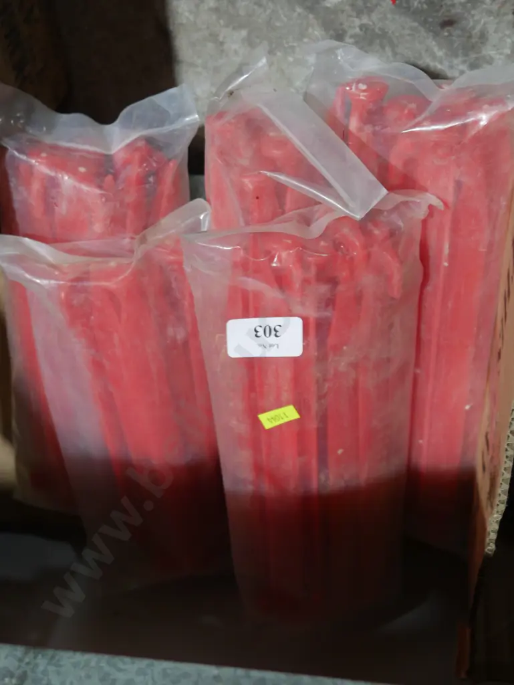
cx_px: 257
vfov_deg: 44.8
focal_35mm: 42
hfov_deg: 34.4
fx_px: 831
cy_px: 342
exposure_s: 1/60
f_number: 4.6
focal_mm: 21
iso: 1000
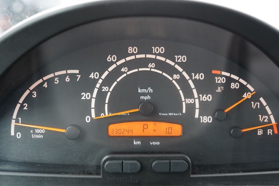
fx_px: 271
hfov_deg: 54.4
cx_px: 140
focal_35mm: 35
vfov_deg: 37.9
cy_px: 93
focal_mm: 35
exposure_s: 1/60
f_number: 4
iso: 640
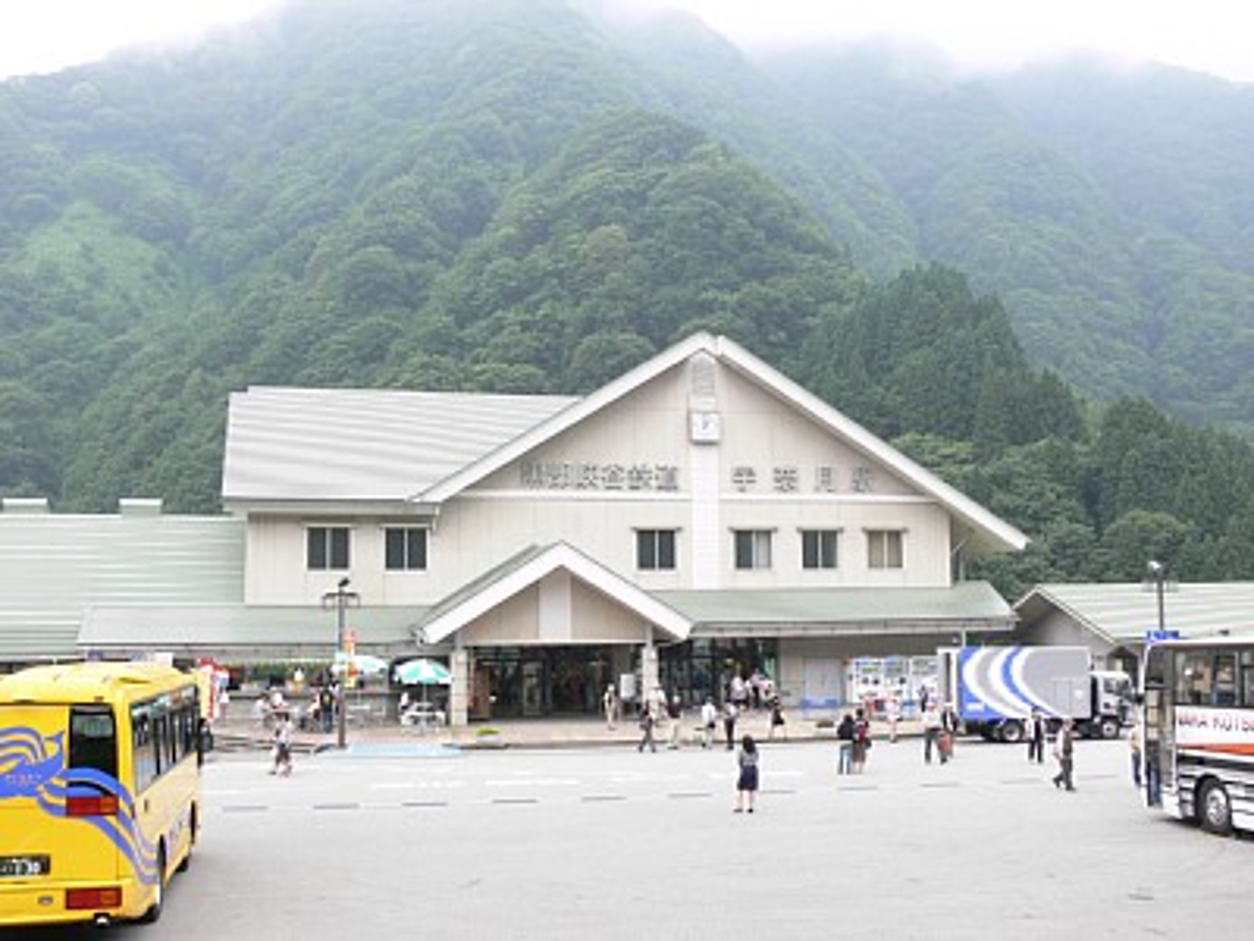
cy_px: 470
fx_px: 1340
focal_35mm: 37
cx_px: 627
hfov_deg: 50.1
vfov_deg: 38.7
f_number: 4
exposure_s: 1/125
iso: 80
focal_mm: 7.9
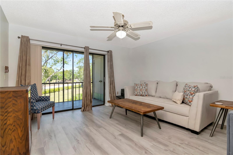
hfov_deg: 95.0
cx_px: 116
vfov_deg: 72.0
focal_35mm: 16
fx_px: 107
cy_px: 78
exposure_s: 1/200
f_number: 8
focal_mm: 11
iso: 640
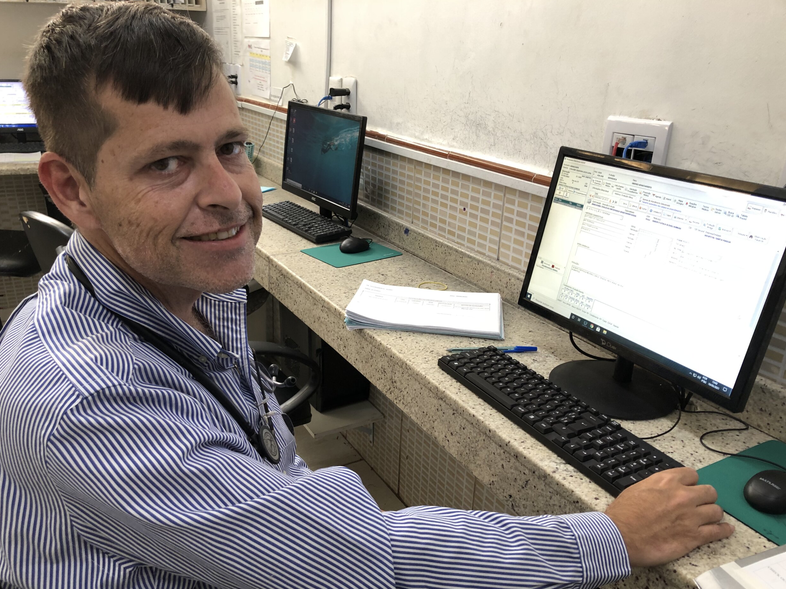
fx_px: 658
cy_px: 302
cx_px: 394
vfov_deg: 48.2
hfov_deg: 61.7
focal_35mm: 29
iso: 40
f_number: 1.8
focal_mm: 3.99
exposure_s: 1/17
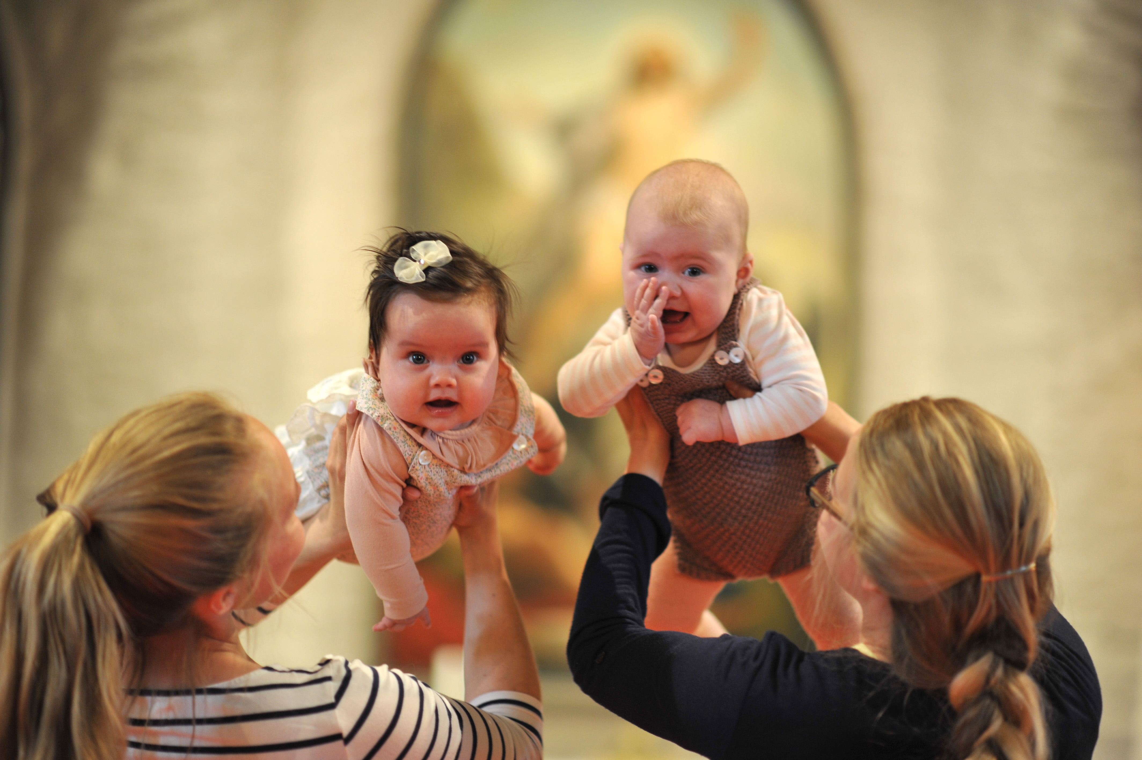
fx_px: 2695
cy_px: 380
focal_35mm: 85
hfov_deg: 23.9
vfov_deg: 16.1
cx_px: 571
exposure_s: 1/160
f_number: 1.4
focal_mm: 85
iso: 640
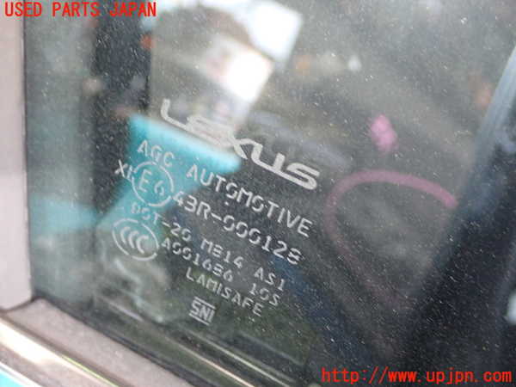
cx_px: 258
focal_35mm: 47
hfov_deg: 40.4
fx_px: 701
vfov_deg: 30.9
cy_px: 194
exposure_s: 1/25
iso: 800
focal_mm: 8.4
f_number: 3.1
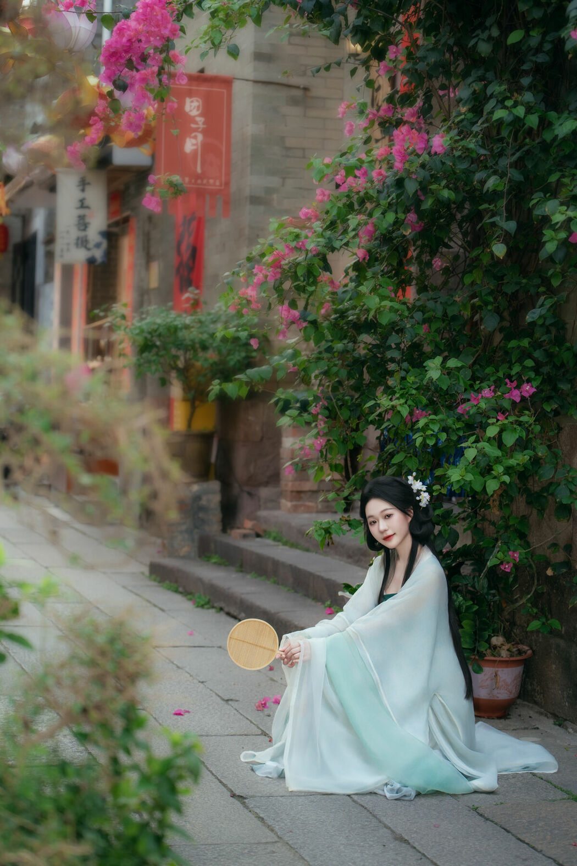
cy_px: 433
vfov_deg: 26.7
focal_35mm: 76
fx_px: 1827
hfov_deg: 17.9
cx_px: 288
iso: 200
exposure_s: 1/125
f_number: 3.2
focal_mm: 76
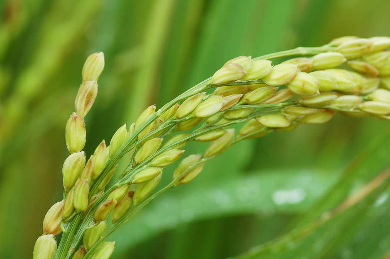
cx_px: 196
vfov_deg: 9.3
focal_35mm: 147
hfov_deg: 14.0
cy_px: 140
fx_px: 1591
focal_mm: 90
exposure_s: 1/125
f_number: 8
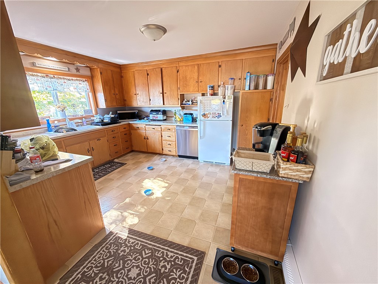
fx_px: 153
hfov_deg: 102.1
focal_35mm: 14
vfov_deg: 85.7
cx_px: 189
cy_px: 142
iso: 1000
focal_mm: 2.22
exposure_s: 1/40
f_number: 2.2
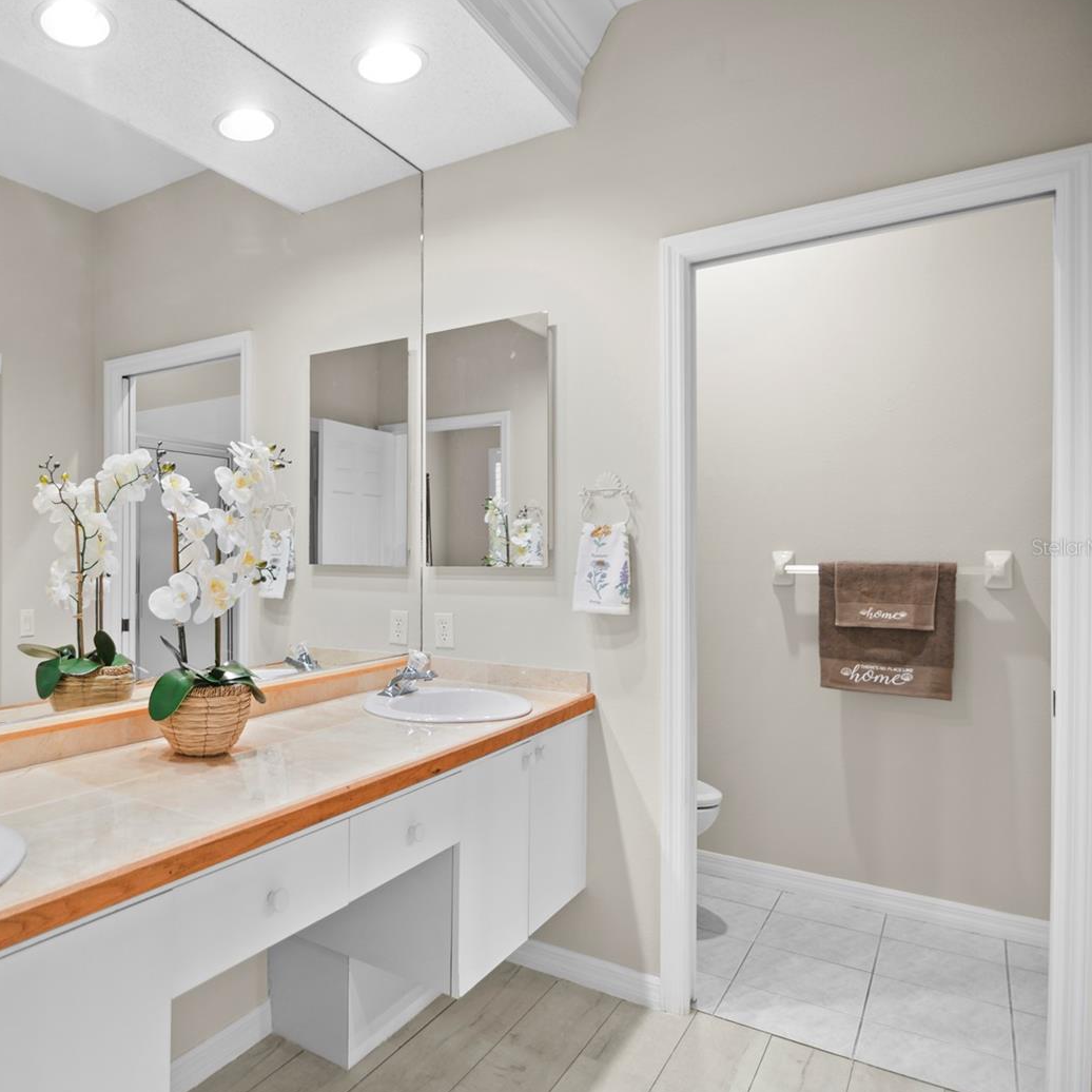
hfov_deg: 67.9
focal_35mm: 21
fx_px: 749
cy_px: 547
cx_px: 282
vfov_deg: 72.1
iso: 100
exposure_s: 1/4
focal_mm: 11
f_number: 2.8
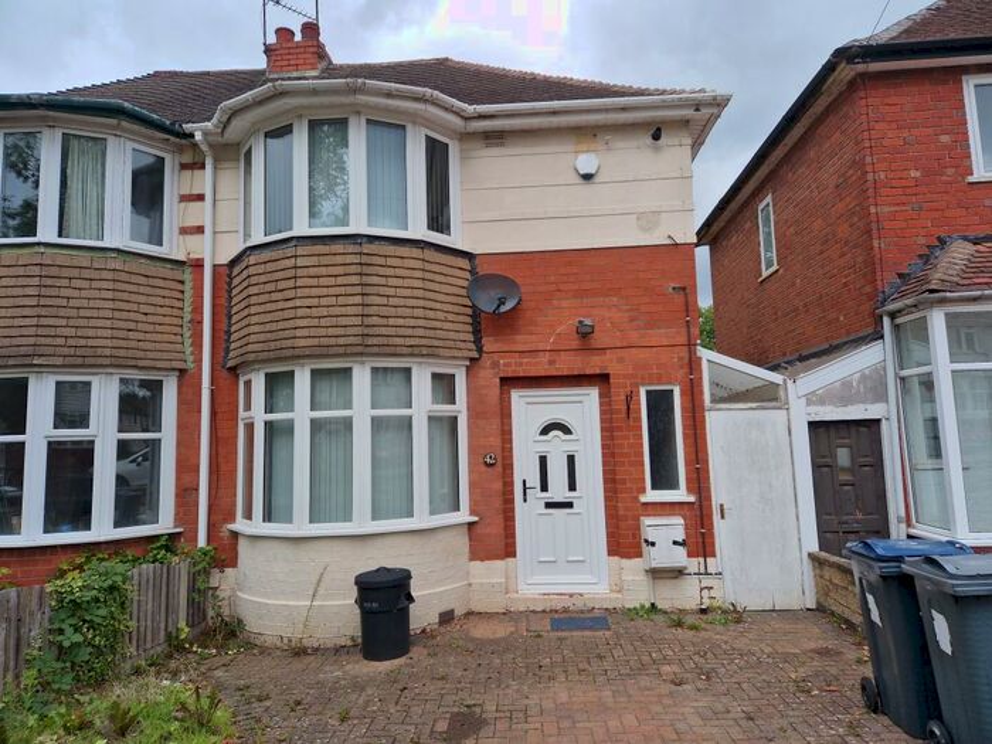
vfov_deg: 58.9
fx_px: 659
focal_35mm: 23
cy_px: 372
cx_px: 496
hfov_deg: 73.9
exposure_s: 1/805
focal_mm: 5.4
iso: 50
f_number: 1.8
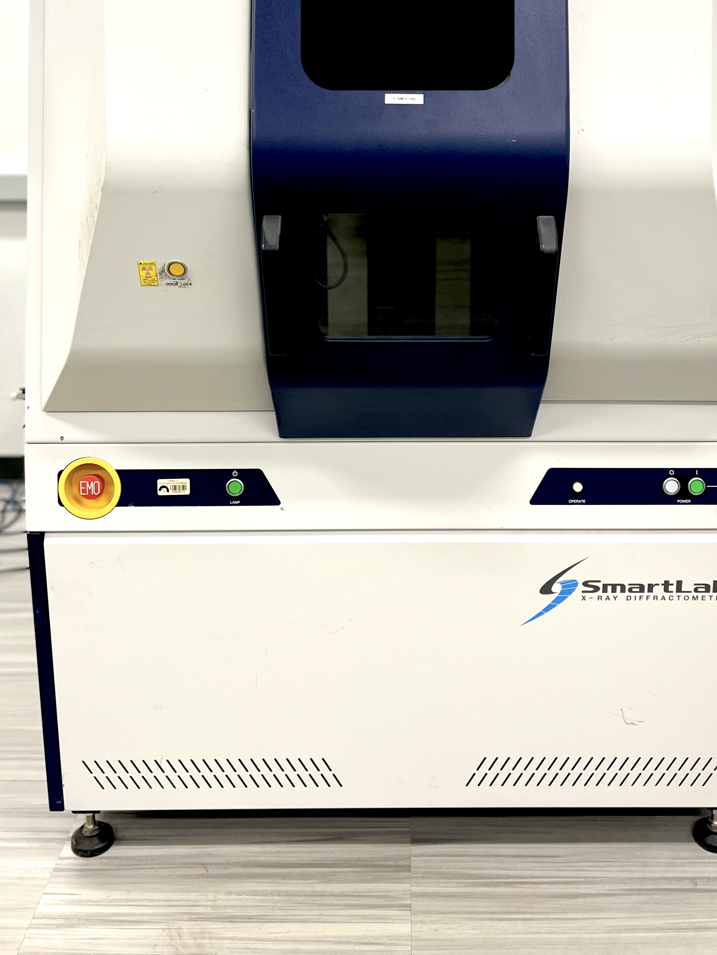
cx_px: 402
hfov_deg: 38.6
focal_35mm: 37
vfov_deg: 49.1
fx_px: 1022
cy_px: 299
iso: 40
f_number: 1.6
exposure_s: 1/61
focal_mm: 5.1
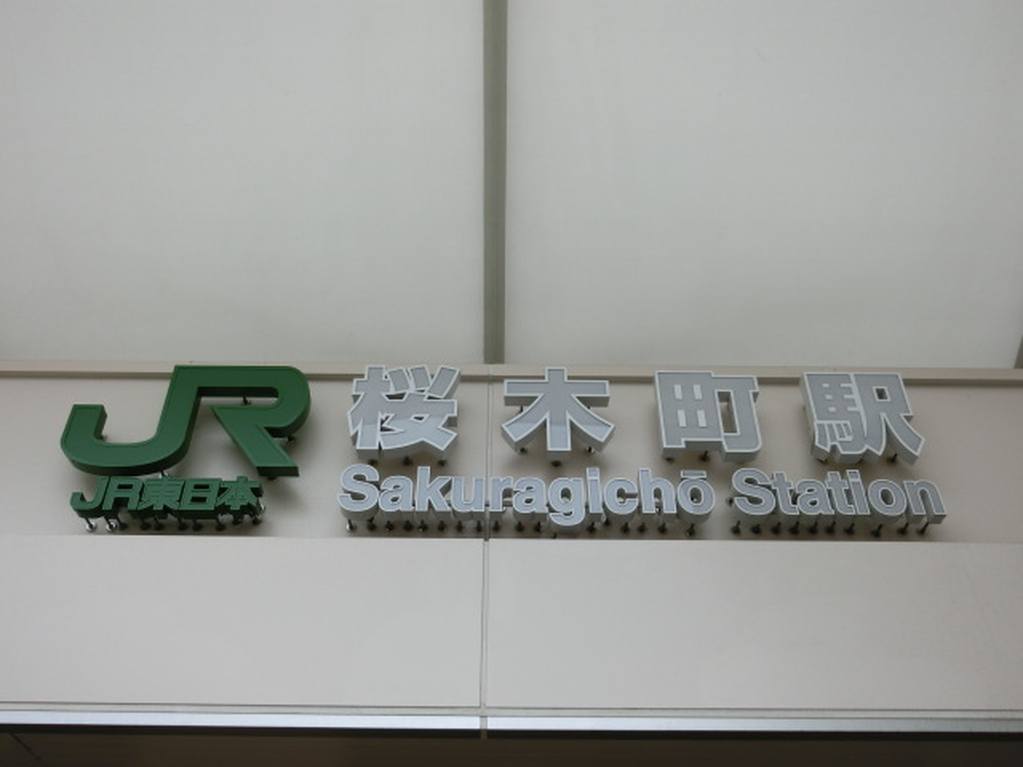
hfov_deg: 54.0
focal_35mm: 34
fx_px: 1005
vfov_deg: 41.8
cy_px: 384
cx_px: 512
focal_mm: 6
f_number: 3.9
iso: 80
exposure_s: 1/250
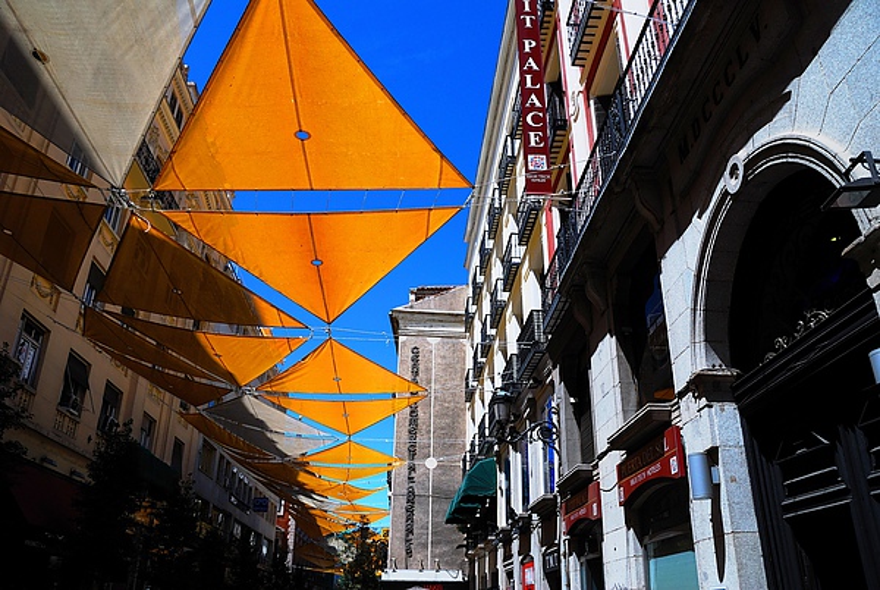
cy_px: 295
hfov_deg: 67.3
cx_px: 440
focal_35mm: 27
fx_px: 661
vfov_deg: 48.1
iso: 200
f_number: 8
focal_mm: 18
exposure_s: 1/640
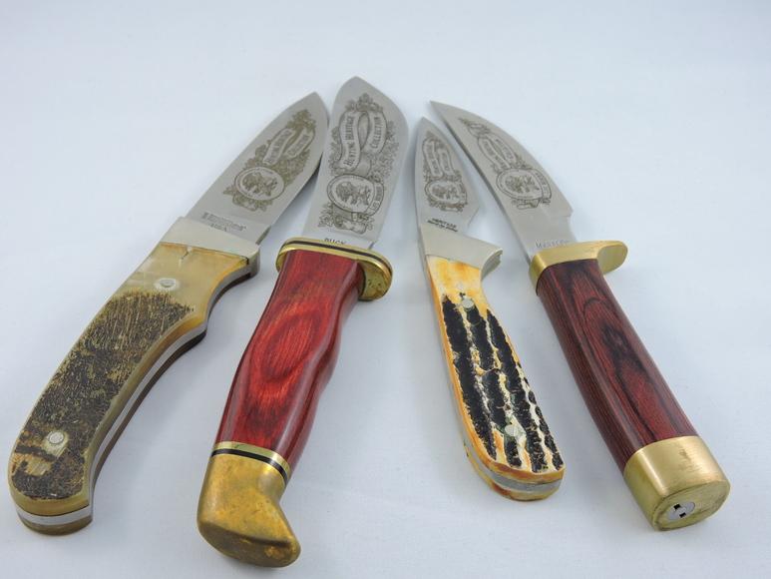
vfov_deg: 29.1
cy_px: 290
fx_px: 1114
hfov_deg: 38.2
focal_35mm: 50
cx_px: 386
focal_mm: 9
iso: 100
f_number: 4
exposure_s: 1/30
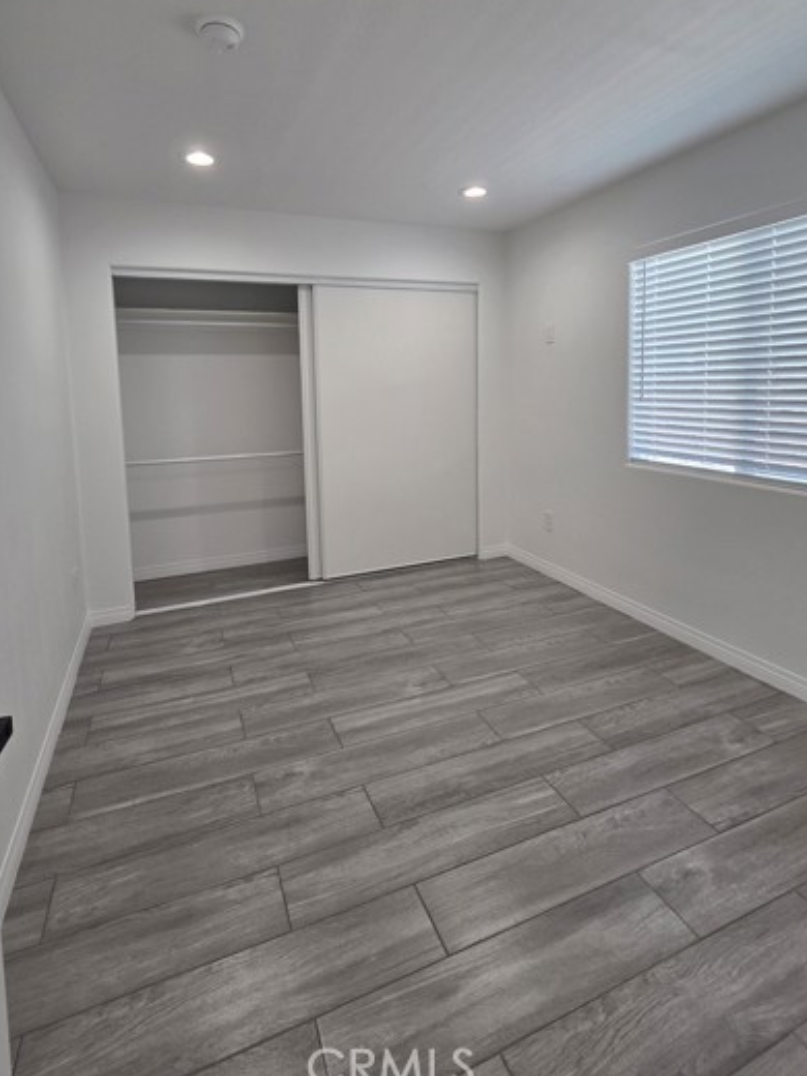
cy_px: 435
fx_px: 497
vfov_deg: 93.4
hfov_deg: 78.1
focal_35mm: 16
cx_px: 389
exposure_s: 1/120
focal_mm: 2.2
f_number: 2.2
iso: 160
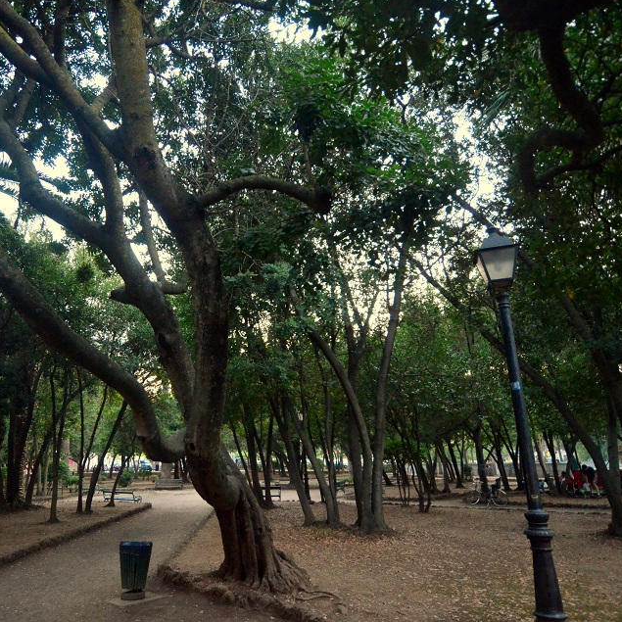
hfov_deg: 63.8
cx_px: 221
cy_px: 320
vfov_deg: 65.0
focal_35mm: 24
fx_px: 488
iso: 3200
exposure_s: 1/60
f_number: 4
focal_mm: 12
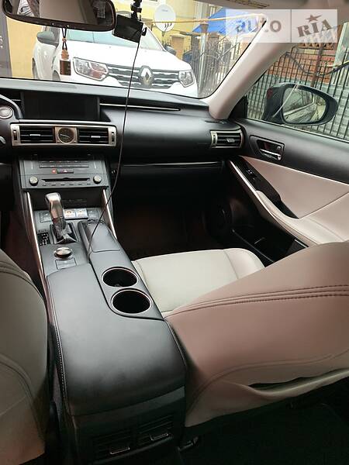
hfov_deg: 53.1
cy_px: 232
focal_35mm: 26
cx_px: 174
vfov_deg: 67.3
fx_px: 350
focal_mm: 4.2
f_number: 1.8
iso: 160
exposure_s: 1/60
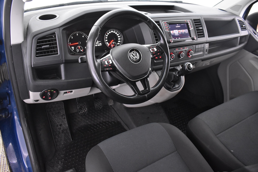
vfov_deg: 43.6
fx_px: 215
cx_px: 129
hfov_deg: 61.9
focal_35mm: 30
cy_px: 86
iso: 3200
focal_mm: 20
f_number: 3.5
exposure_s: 1/20
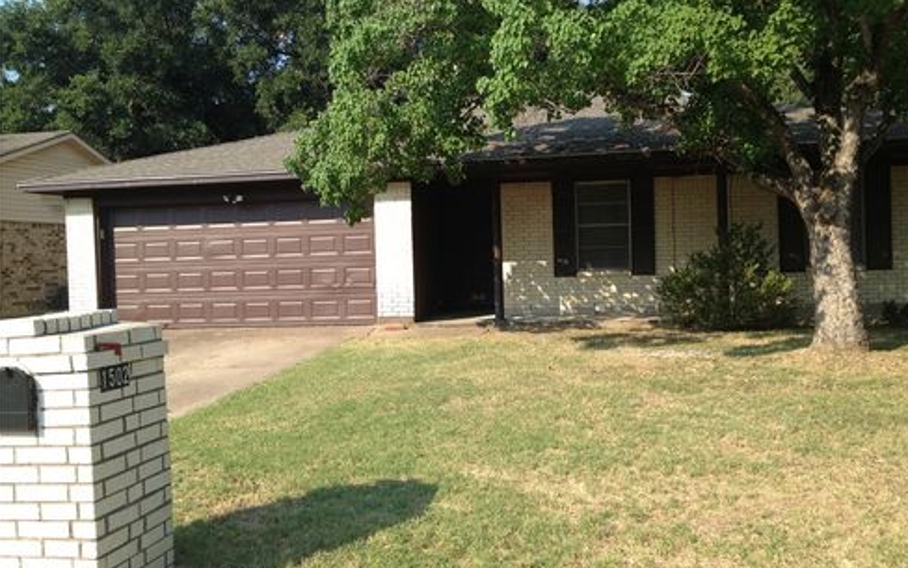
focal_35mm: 38
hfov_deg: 51.5
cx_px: 463
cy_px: 260
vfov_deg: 33.6
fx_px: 940
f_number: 2.4
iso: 50
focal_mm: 4.28
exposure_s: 1/690
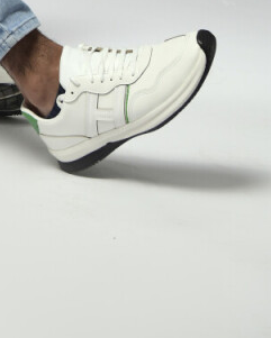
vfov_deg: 13.3
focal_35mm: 131
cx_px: -178
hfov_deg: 11.2
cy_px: -257
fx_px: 1313
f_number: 5.6
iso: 400
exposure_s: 1/125
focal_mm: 35
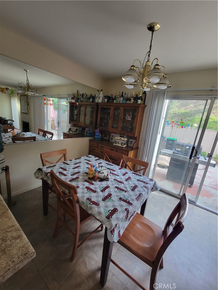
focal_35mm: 13
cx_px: 109
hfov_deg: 89.9
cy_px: 145
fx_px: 109
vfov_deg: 106.2
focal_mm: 2.2
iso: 125
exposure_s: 1/60
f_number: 2.2
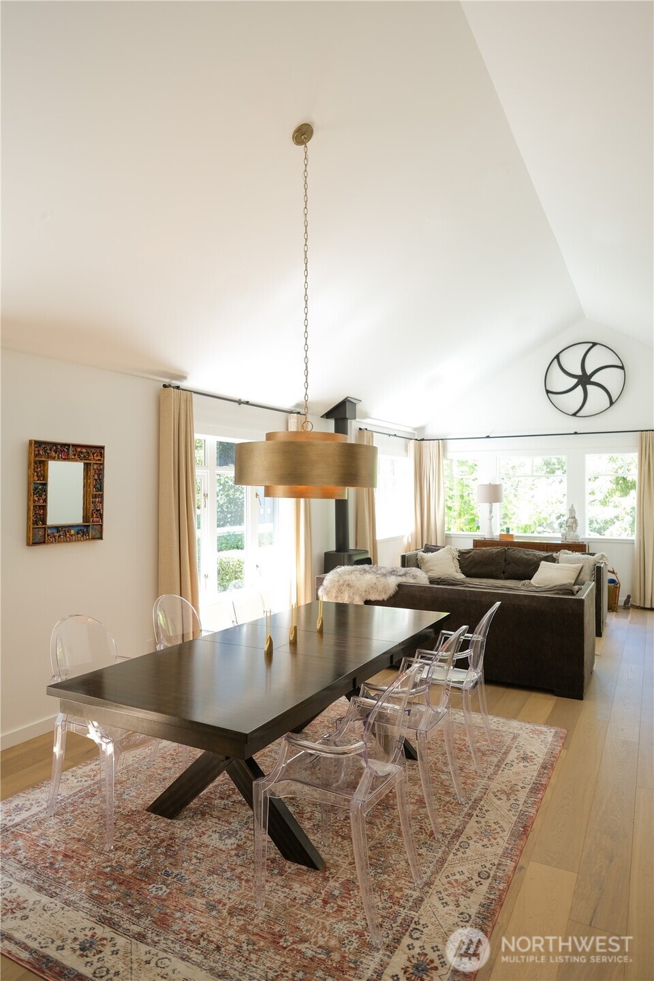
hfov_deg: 59.5
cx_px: 327
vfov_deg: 81.2
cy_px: 490
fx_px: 572
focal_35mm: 21
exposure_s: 1/34
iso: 160
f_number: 2.8
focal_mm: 14
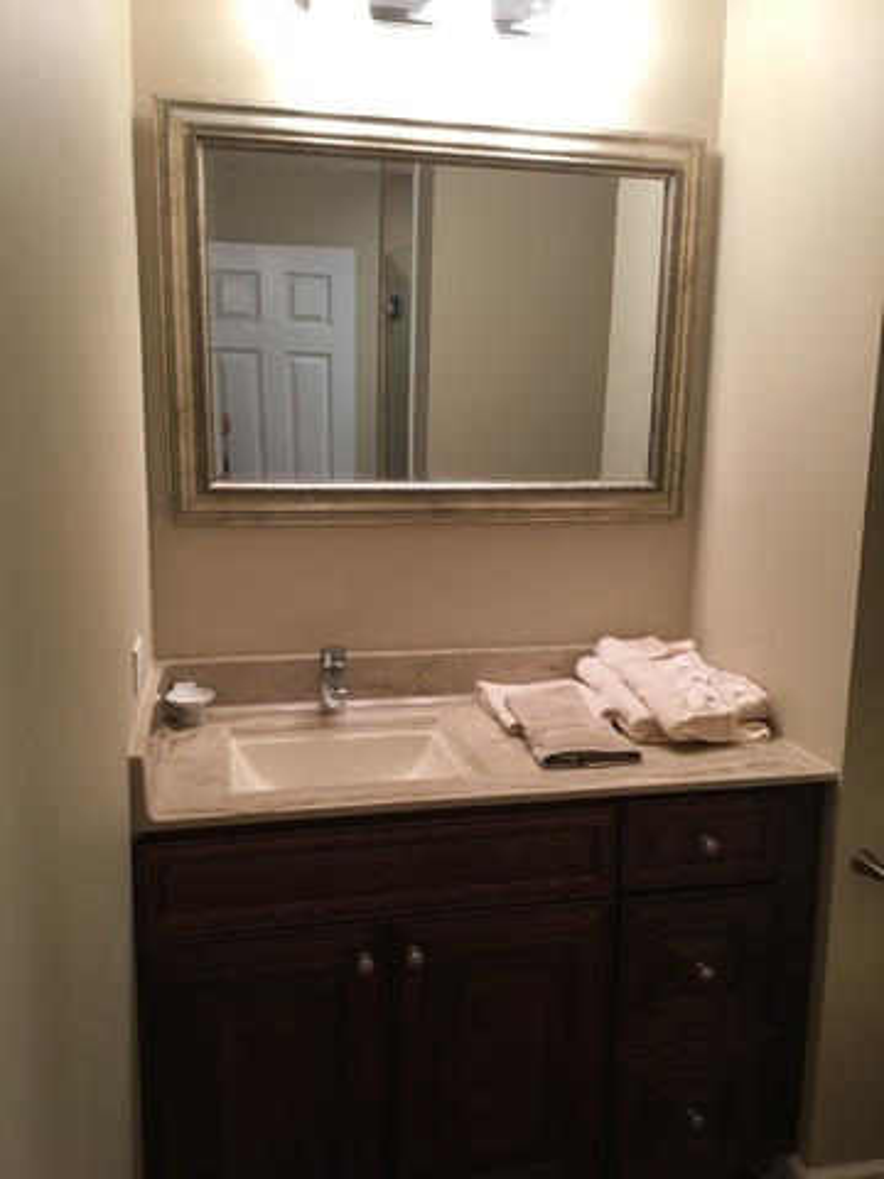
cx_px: 442
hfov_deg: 48.2
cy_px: 590
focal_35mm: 29
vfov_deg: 61.7
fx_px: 987
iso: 40
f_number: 2.2
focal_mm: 4.15
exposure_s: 1/30
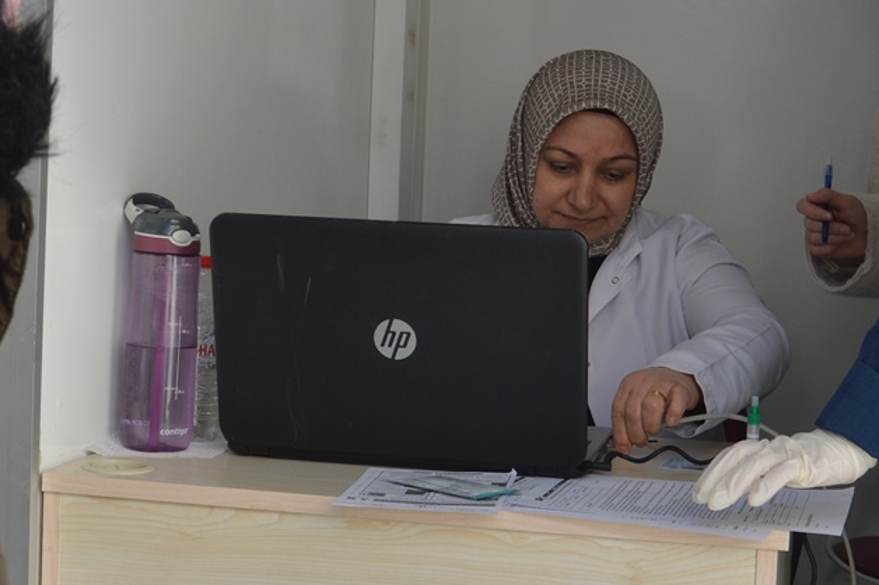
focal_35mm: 75
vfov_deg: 18.1
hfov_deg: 27.0
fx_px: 1832
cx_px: 456
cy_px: 192
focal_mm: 23
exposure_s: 1/160
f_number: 6.3
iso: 100
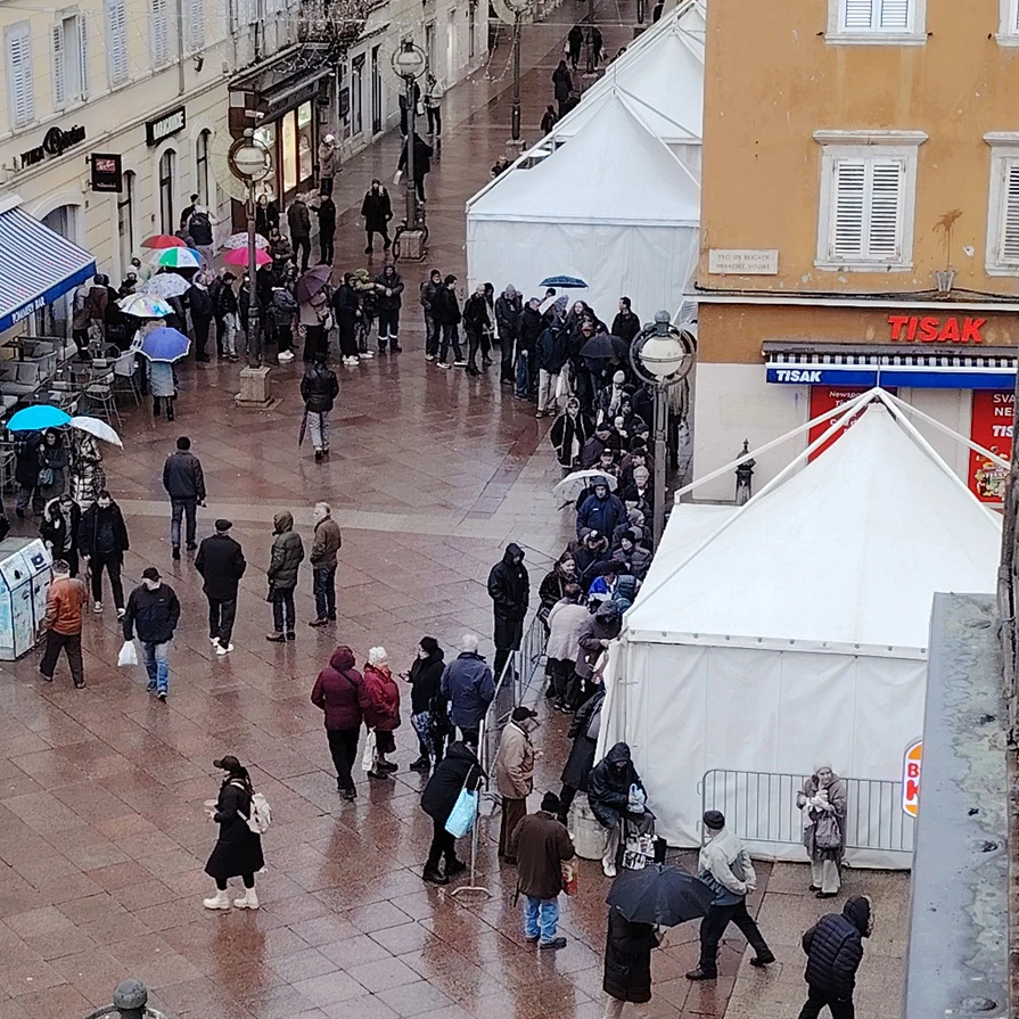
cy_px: 509
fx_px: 2764
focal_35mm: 83
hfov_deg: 20.8
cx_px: 385
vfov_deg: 20.9
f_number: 1.75
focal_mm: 5.25
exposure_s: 1/100
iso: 113
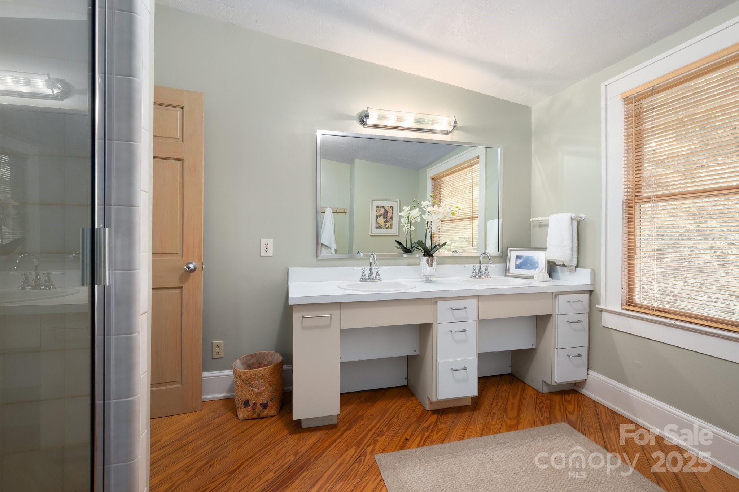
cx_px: 370
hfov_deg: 102.3
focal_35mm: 14
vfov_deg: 79.1
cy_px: 246
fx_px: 297
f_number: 8
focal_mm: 14.5
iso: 200
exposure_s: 1/20
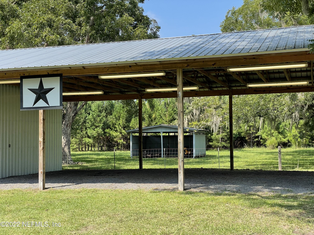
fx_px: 472
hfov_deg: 36.8
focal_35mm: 52
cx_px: 157
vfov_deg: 28.0
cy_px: 118
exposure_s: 1/685
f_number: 2
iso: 25
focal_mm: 6
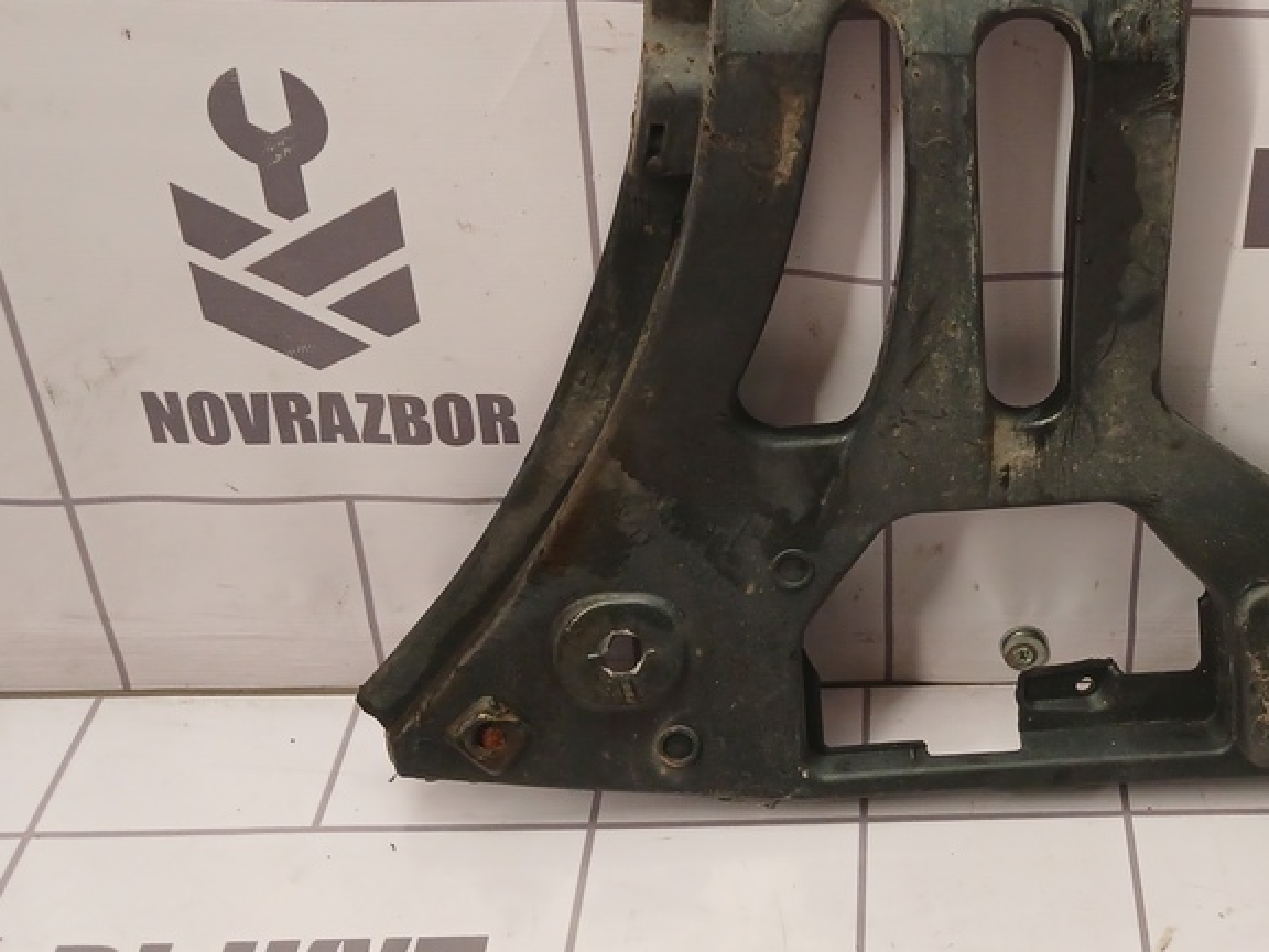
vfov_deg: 30.1
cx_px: 1035
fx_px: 1760
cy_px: 328
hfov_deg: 38.0
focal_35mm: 48
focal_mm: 4
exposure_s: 1/50
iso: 200
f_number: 1.8
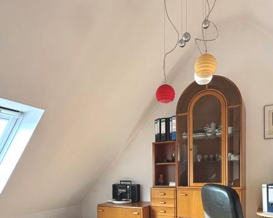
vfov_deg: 47.8
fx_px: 226
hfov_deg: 62.1
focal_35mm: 28
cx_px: 149
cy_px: 183
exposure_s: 1/99
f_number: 2.2
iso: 160
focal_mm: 2.22
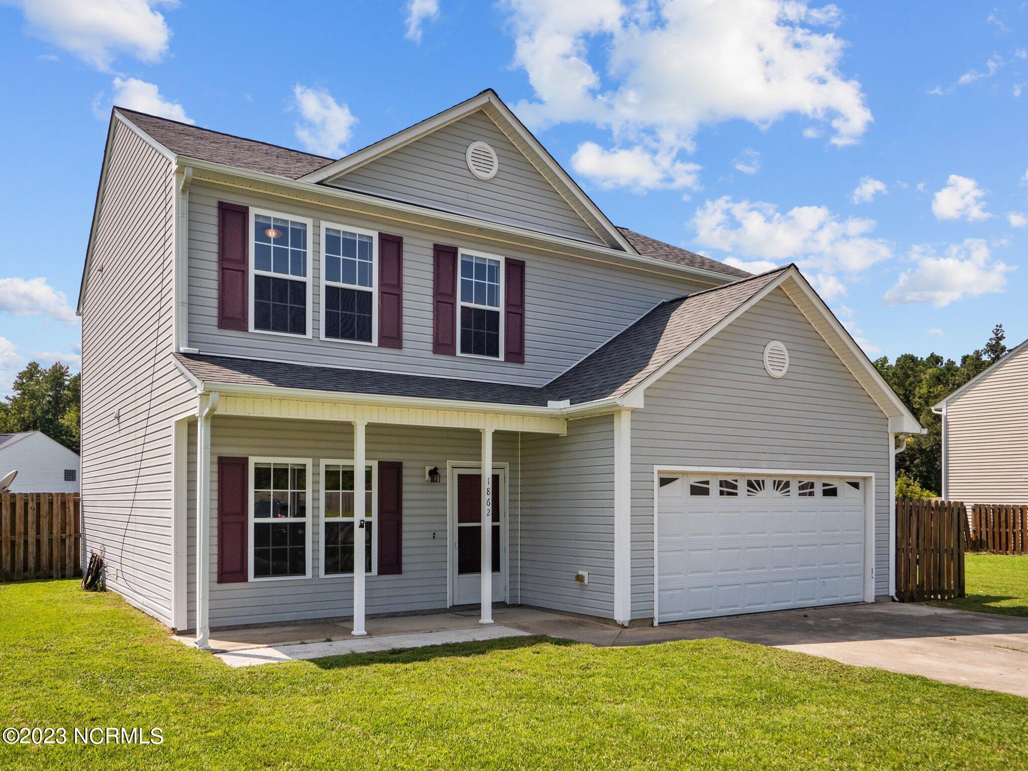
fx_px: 832
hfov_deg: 63.4
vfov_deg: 49.7
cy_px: 386
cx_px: 514
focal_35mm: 28
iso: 400
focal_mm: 14
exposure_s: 1/2000
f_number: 5.6
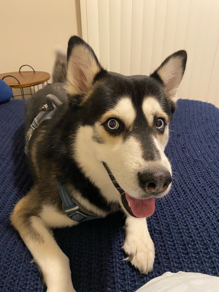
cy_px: 146
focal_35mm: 26
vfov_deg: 67.3
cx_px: 110
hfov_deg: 53.1
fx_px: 219
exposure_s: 1/40
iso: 640
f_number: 1.8
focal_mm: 4.25
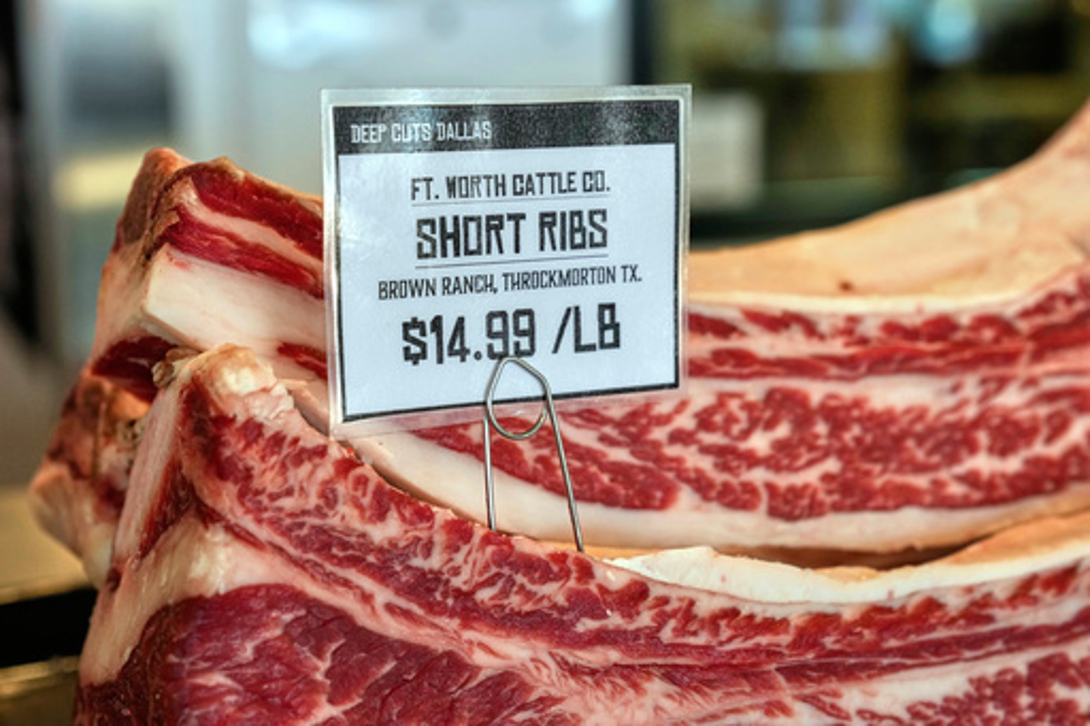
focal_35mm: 70
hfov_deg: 28.9
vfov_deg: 19.4
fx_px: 2119
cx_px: 545
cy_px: 363
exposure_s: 1/125
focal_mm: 70
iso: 1250
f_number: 8
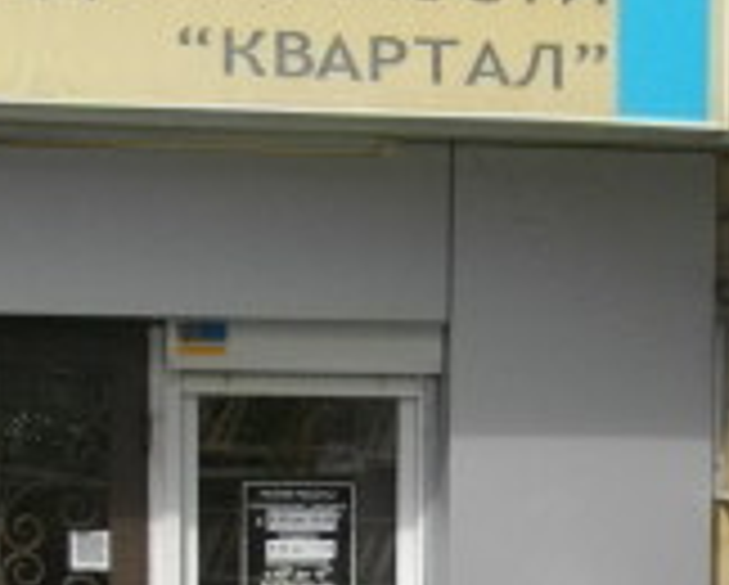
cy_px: 806
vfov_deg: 8.1
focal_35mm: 189
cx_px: 945
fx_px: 4083
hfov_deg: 10.0
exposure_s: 1/800
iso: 100
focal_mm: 8.8
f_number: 3.6
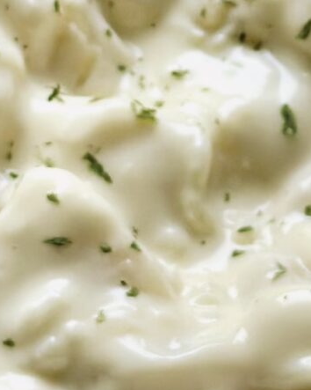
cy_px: -85
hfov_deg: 5.7
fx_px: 3120
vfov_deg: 7.1
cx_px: 180
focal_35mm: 271
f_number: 1.78
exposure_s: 1/229
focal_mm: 6.86
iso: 80
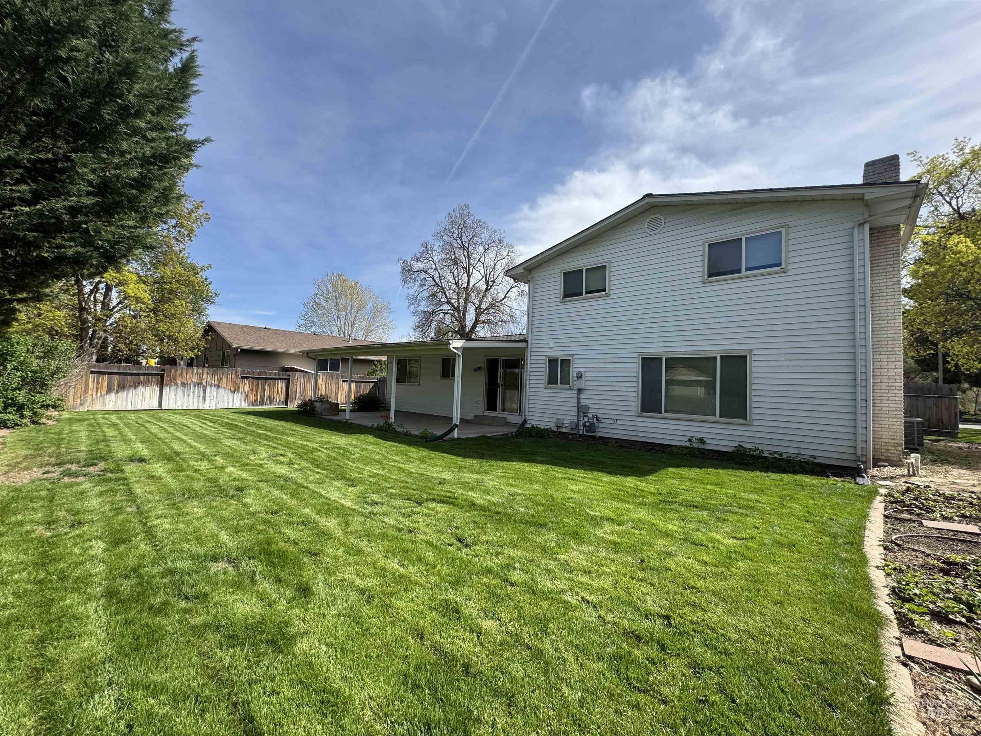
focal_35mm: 14
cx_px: 490
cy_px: 368
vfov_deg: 85.7
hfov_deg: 102.1
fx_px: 397
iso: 50
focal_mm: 2.22
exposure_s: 1/1346
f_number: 2.2
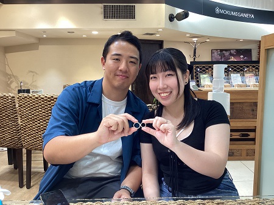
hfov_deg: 58.4
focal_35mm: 31
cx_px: 137
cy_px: 102
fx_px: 245
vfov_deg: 45.4
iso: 64
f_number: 2.4
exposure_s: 1/50
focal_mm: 3.3
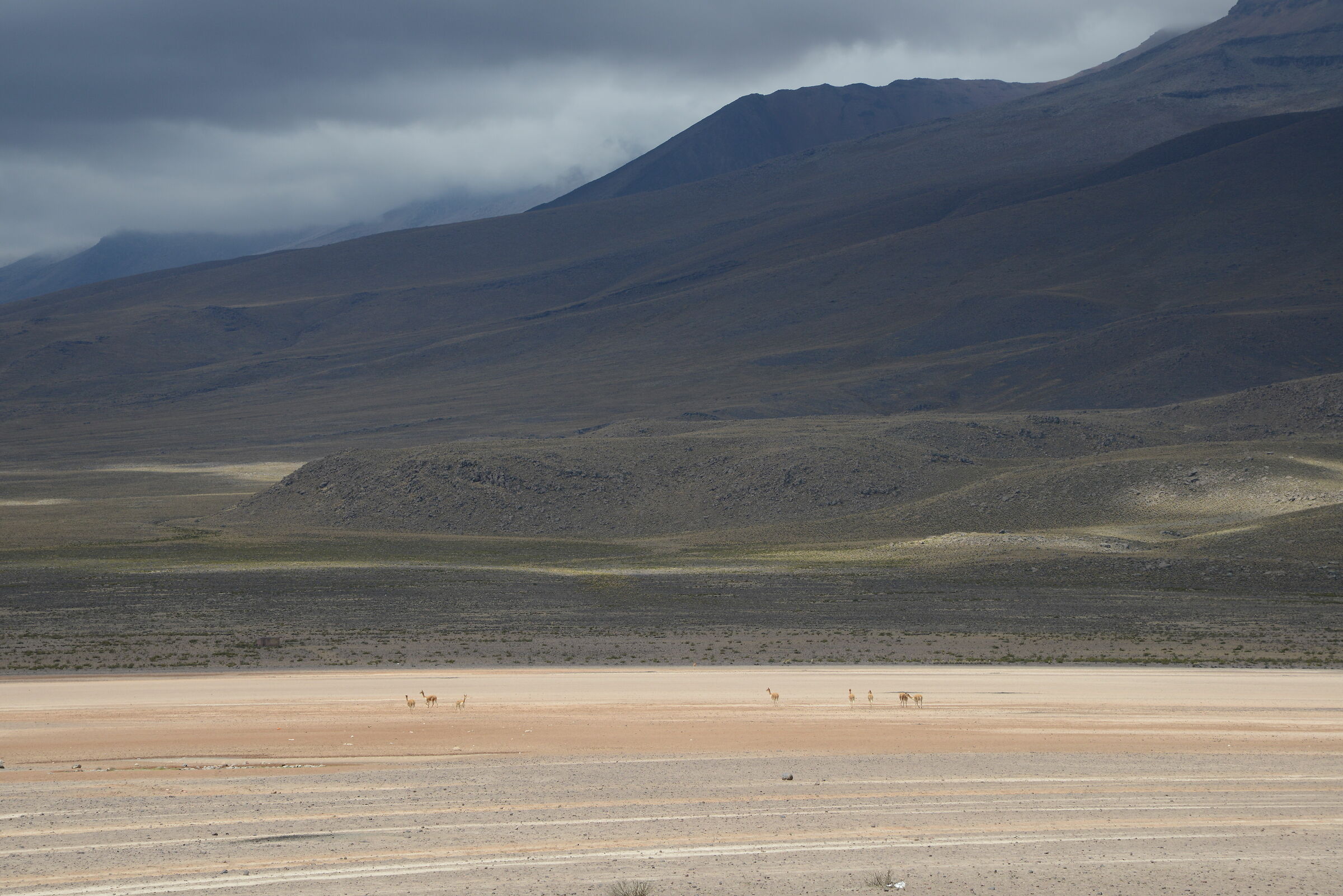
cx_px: 672
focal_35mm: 120
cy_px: 448
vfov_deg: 11.4
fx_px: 4478
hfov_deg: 17.1
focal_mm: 120
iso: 320
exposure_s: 1/500
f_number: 11
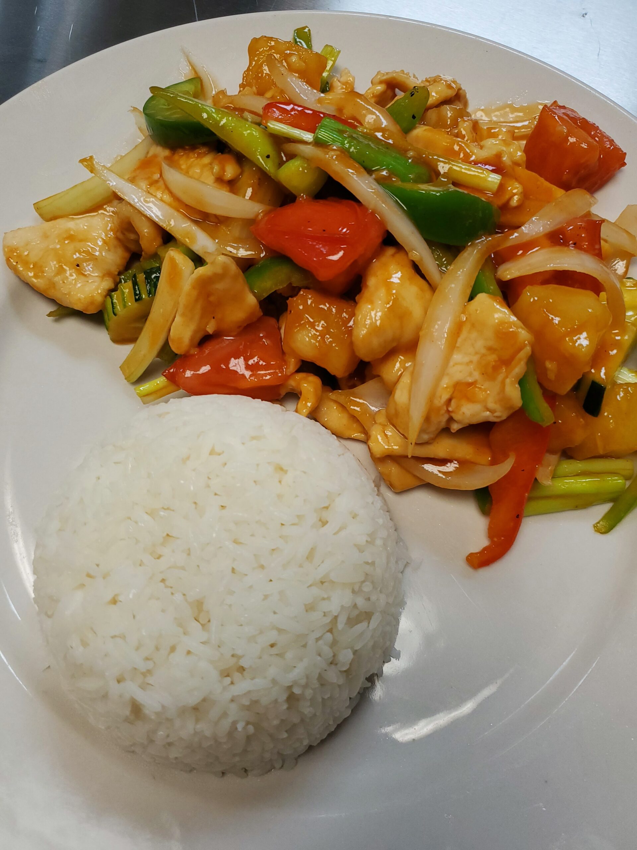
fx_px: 638
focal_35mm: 26
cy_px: 425
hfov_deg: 53.1
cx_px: 318
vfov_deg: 67.3
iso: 80
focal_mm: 4.3
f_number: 1.5
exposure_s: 1/120
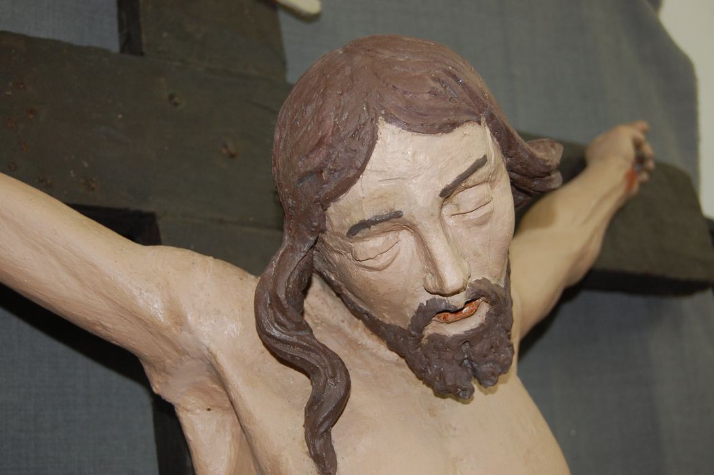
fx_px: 1129
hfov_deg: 35.1
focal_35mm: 57
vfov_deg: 23.7
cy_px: 238
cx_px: 357
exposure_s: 1/60
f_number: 5
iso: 400
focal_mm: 38
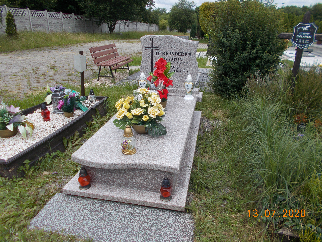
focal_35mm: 26
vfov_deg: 53.1
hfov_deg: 67.3
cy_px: 121
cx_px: 161
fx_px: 242
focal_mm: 4.6
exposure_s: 1/125
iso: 80
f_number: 8
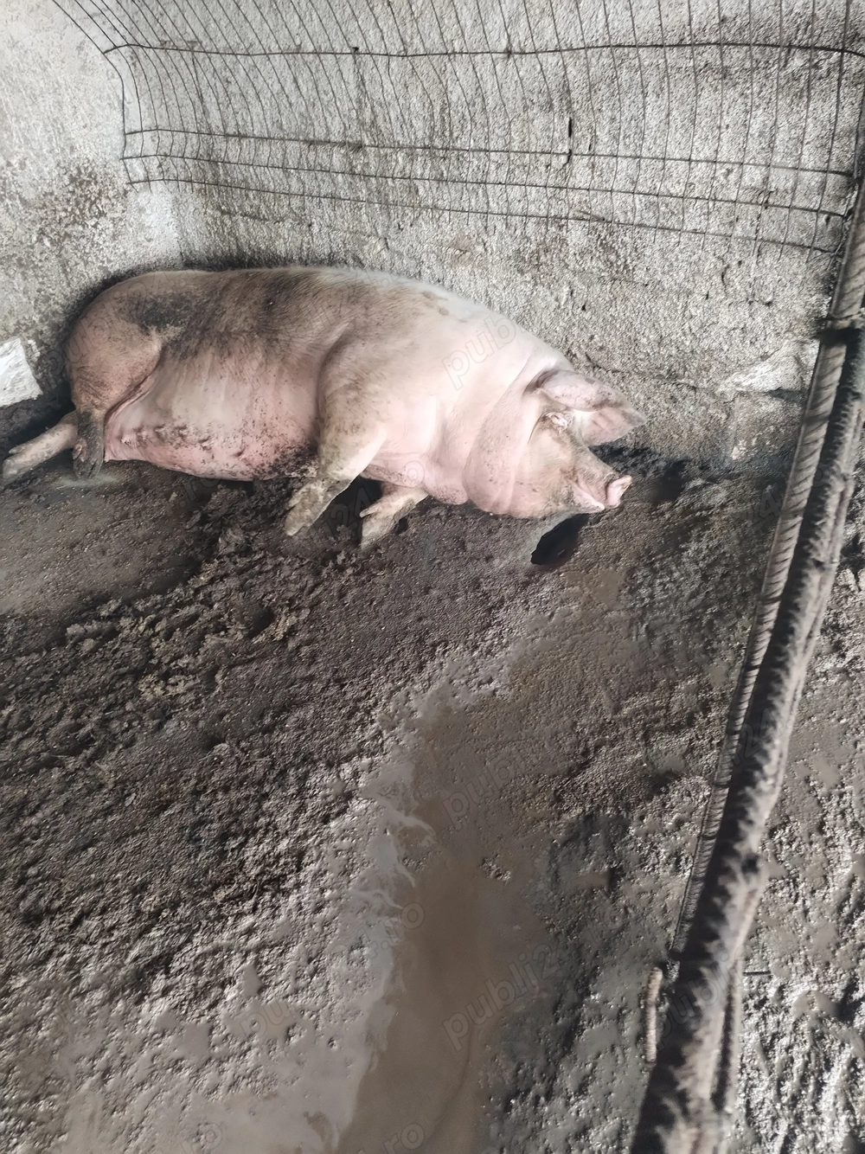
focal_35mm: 29
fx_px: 967
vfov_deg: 61.7
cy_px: 577
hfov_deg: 48.2
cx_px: 432
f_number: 1.8
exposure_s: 1/30
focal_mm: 4.75
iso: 445
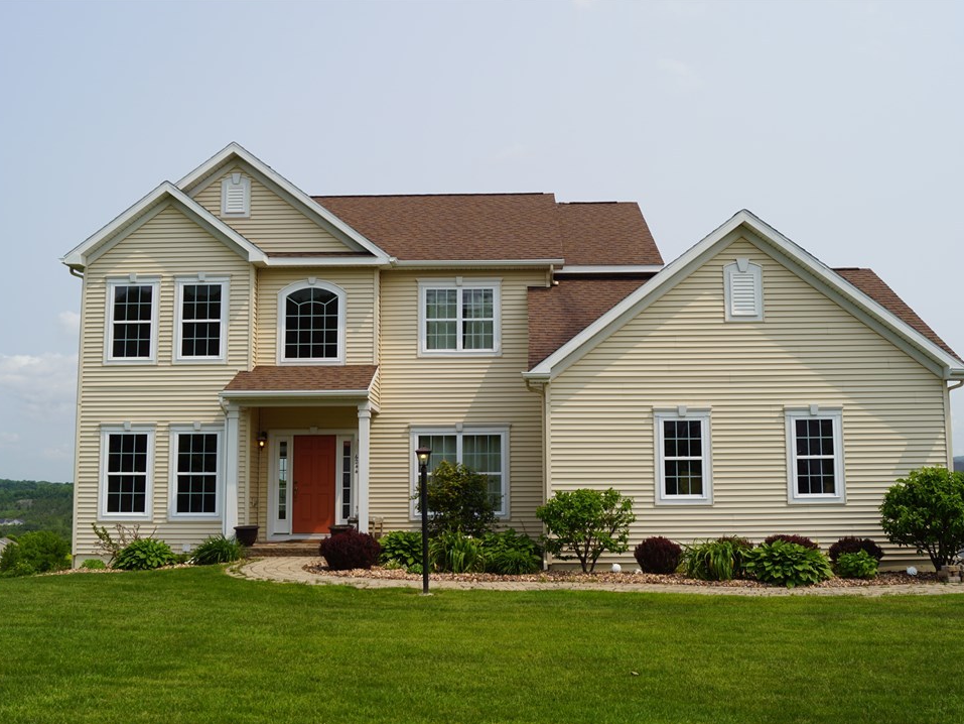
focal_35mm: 36
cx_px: 503
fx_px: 1003
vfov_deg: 39.7
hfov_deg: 51.3
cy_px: 361
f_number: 10
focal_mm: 22
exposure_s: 1/200
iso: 100
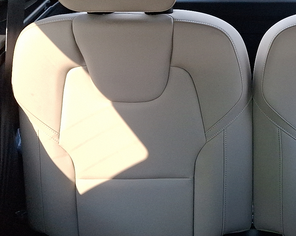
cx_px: 251
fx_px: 403
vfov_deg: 32.5
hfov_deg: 38.3
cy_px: 78
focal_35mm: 46
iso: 81
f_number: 1.8
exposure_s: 1/120
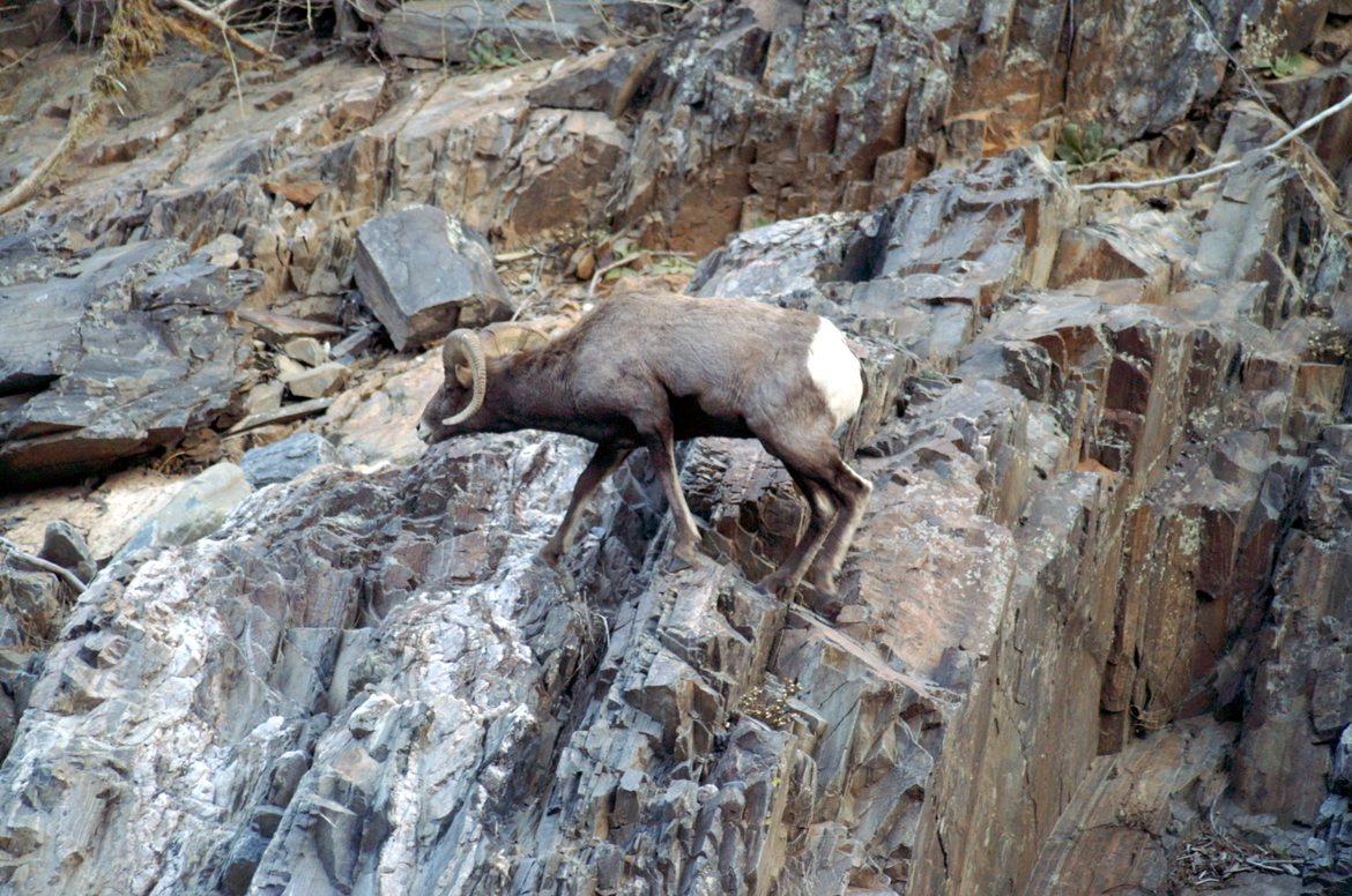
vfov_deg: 6.8
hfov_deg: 10.2
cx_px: 676
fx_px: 7592
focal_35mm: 202
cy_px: 448
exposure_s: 1/125
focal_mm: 135
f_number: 4.5
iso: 800
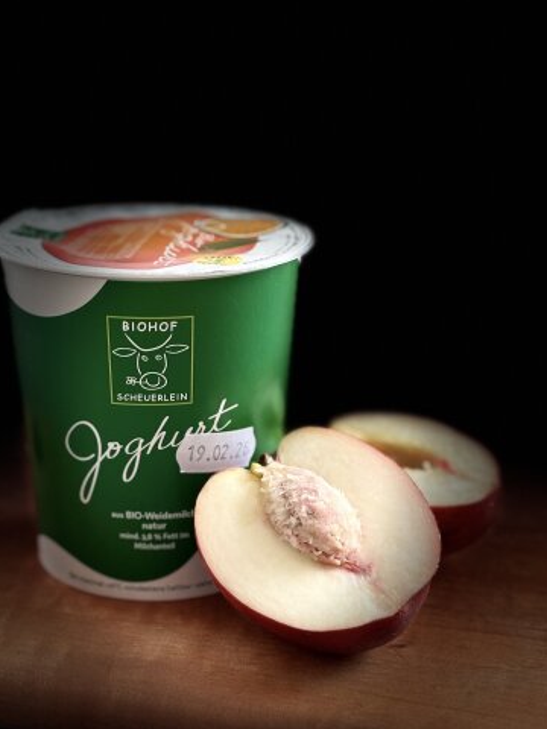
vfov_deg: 29.8
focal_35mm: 65
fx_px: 1370
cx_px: 240
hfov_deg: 22.6
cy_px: 433
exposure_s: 1/60
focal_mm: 5.96
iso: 100
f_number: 1.6
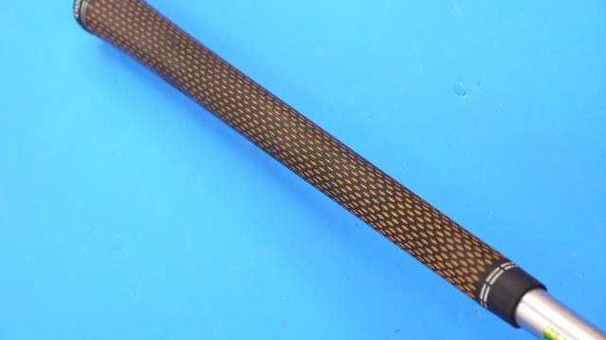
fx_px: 1478
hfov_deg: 23.2
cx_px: 303
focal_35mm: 92
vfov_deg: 13.1
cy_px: 165
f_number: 5.6
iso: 800
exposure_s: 1/80
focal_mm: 42
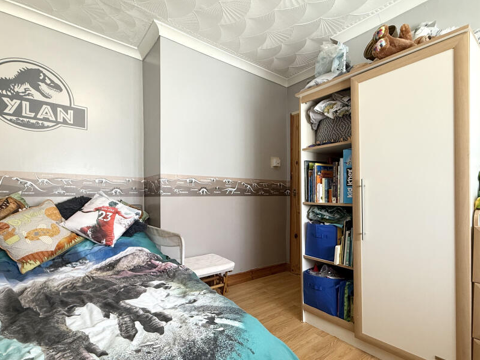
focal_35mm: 18
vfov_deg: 71.3
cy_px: 201
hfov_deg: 87.7
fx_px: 250
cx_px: 250
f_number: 2.2
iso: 200
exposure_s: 1/50
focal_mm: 2.22
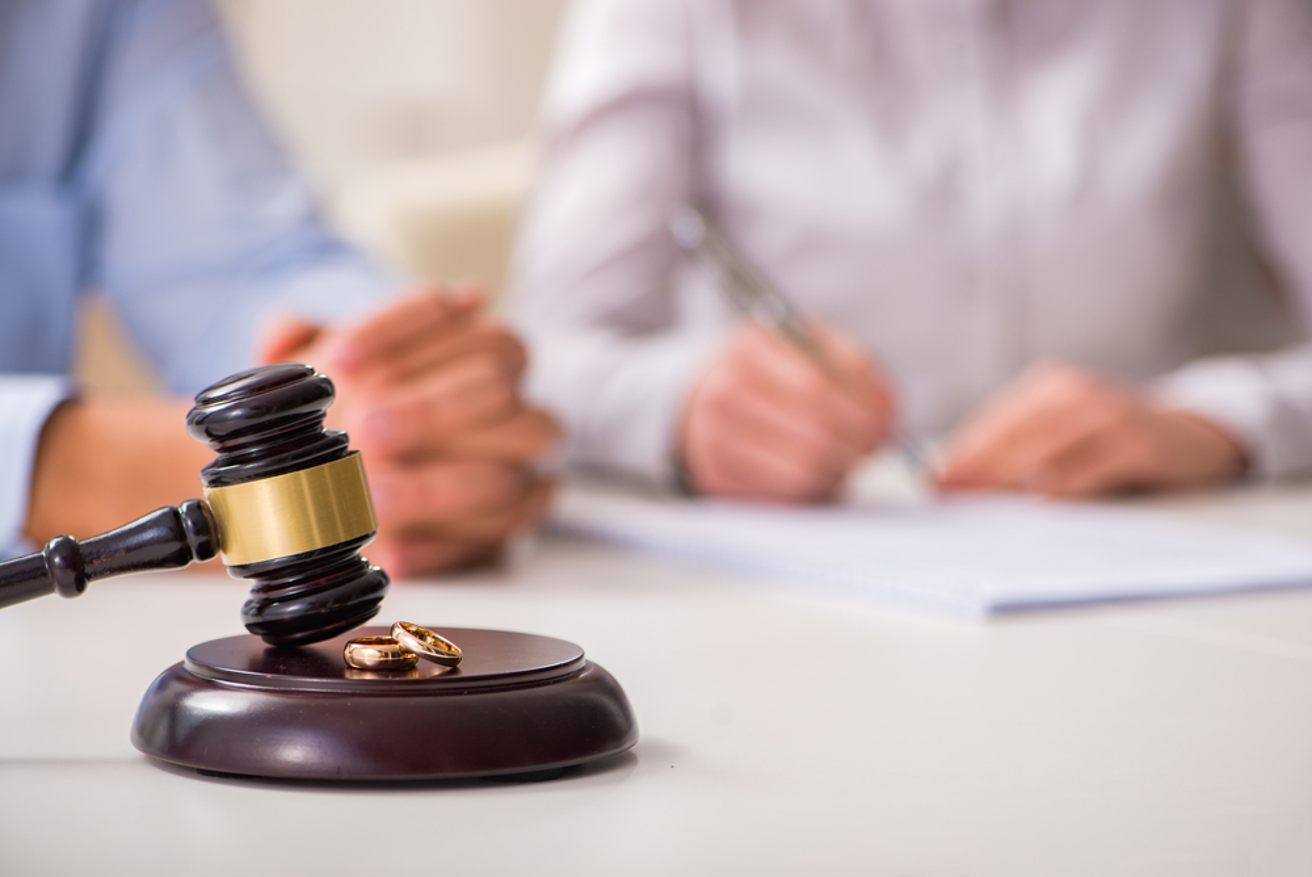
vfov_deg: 13.1
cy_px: 438
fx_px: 3829
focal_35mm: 105
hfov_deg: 19.4
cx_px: 656
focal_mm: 105
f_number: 5
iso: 200
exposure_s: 1/100
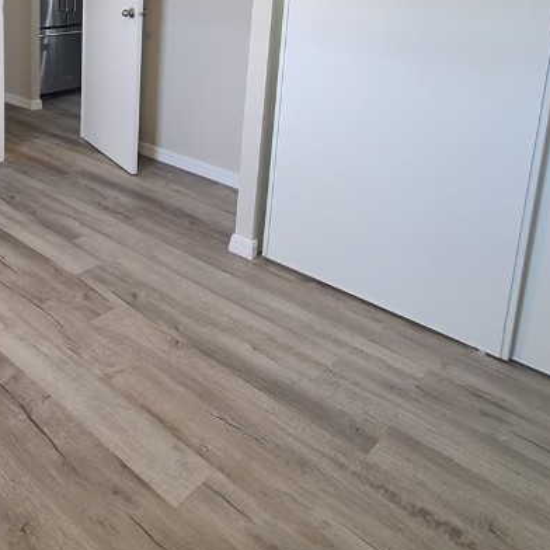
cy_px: 65
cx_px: 53
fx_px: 539
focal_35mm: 30
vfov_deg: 48.8
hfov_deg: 48.3
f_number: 2.2
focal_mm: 2.2
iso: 160
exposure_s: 1/60
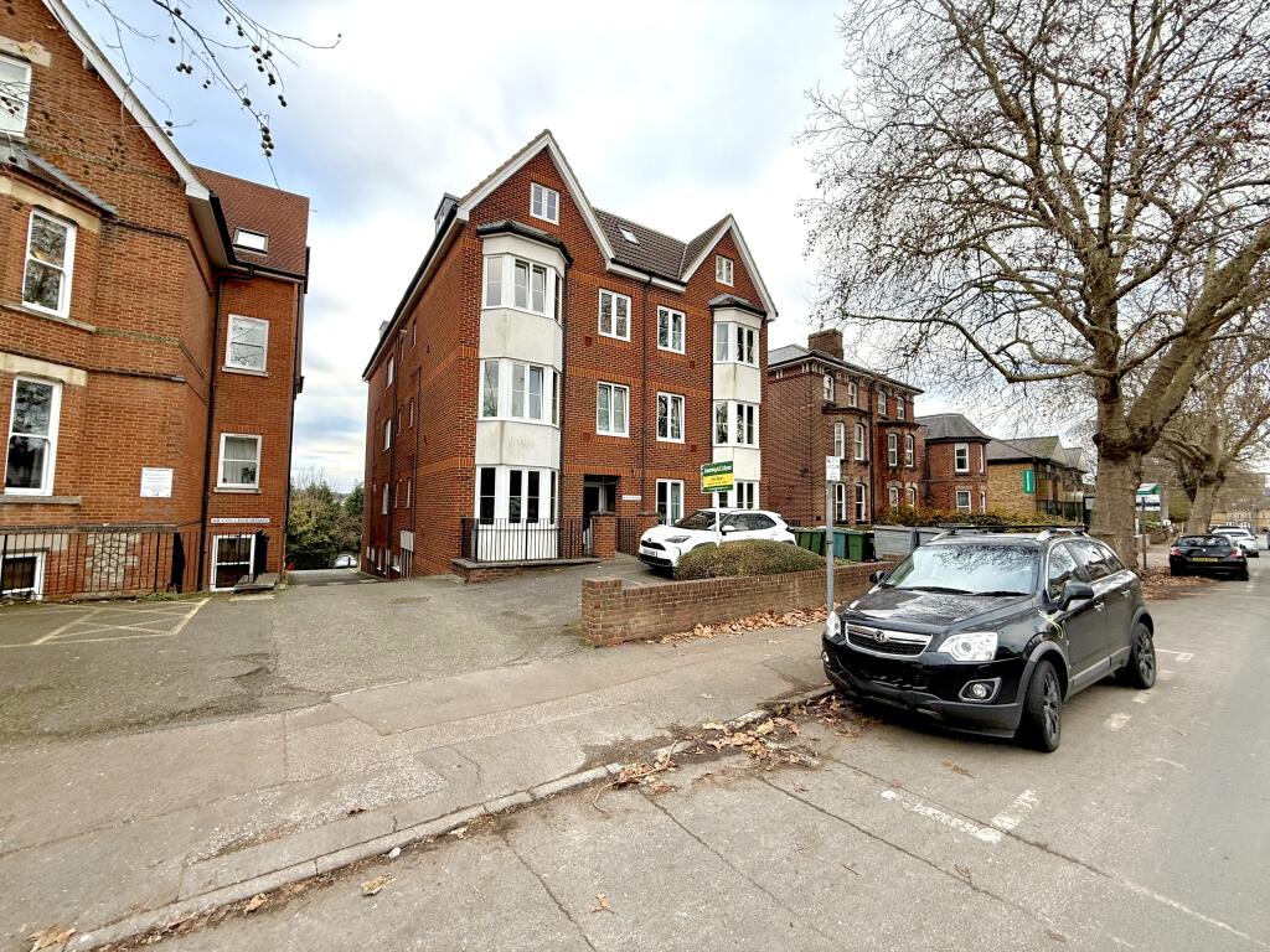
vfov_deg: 85.7
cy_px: 476
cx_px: 635
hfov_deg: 102.1
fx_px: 514
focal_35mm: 14
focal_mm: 2.22
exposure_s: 1/133
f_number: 2.2
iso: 64
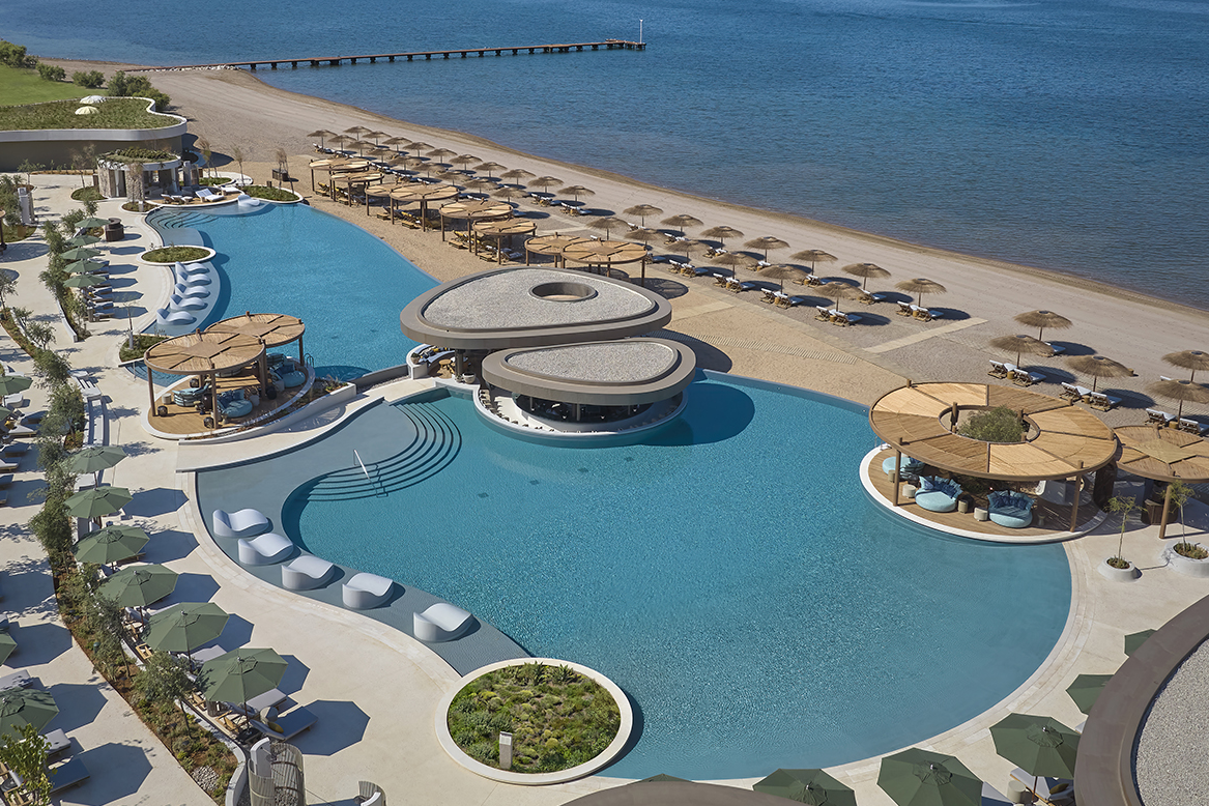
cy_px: 249
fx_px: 1175
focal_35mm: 35
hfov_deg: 54.4
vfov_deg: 37.3
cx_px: 553
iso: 100
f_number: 5.6
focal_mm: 12.29
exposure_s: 1/1000
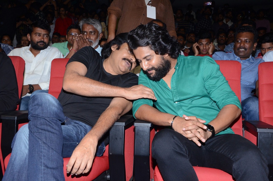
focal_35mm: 42
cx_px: 136
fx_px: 318
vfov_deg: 31.8
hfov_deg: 46.5
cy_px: 90
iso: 1250
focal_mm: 28
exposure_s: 1/125
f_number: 13
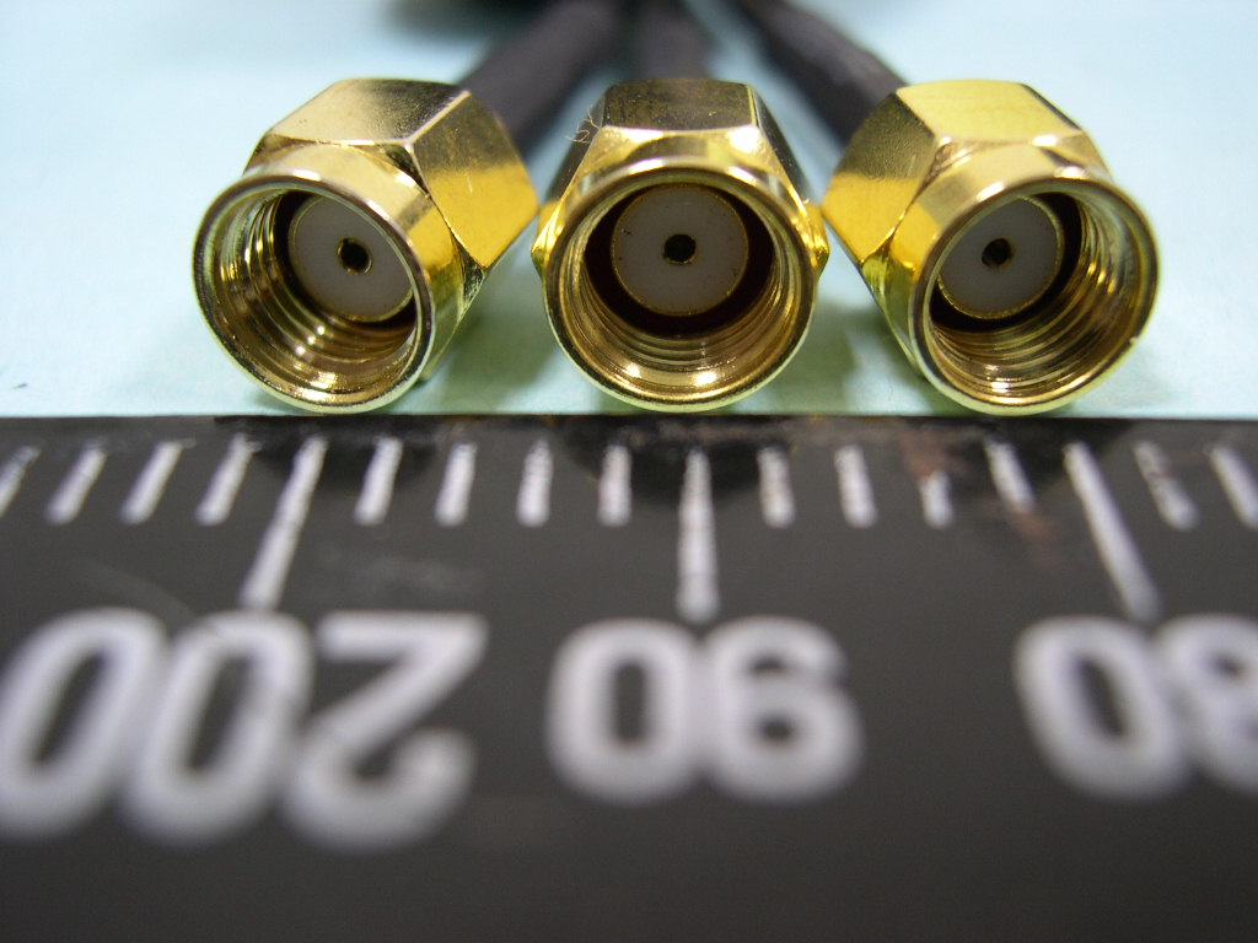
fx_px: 1381
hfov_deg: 49.0
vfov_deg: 37.7
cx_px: 629
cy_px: 472
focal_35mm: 38
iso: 100
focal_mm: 8
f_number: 2.8
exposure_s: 1/5.6
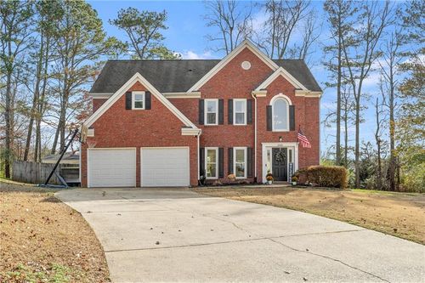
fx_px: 378
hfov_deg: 58.7
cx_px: 212
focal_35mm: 32
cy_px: 142
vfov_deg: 41.1
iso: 1250
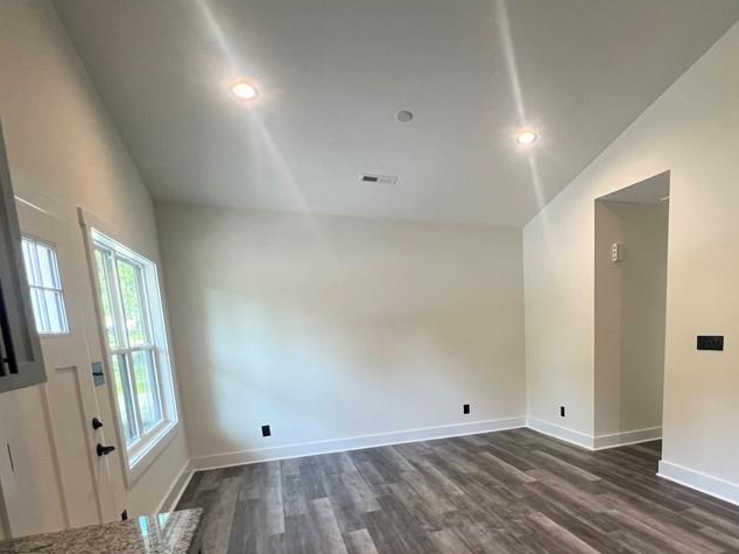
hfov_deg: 75.9
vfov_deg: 60.7
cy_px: 400
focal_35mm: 21
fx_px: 448
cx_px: 506
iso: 200
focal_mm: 1.57
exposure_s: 1/100
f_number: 1.8
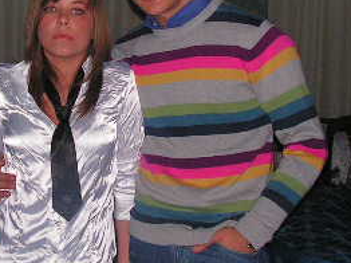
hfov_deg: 22.2
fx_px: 891
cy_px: 114
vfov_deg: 16.7
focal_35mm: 88
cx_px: 109
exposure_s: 1/40
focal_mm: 6
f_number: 3.2
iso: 200
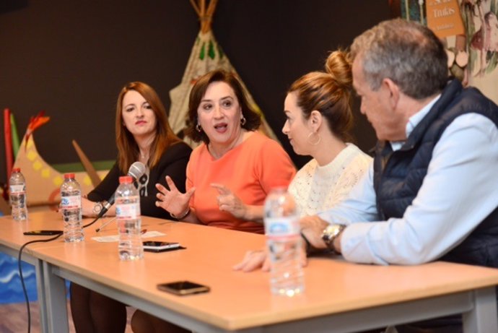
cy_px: 166
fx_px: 969
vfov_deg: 19.5
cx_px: 249
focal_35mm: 70
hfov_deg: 28.8
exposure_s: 1/200
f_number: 2.8
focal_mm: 70
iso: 2000
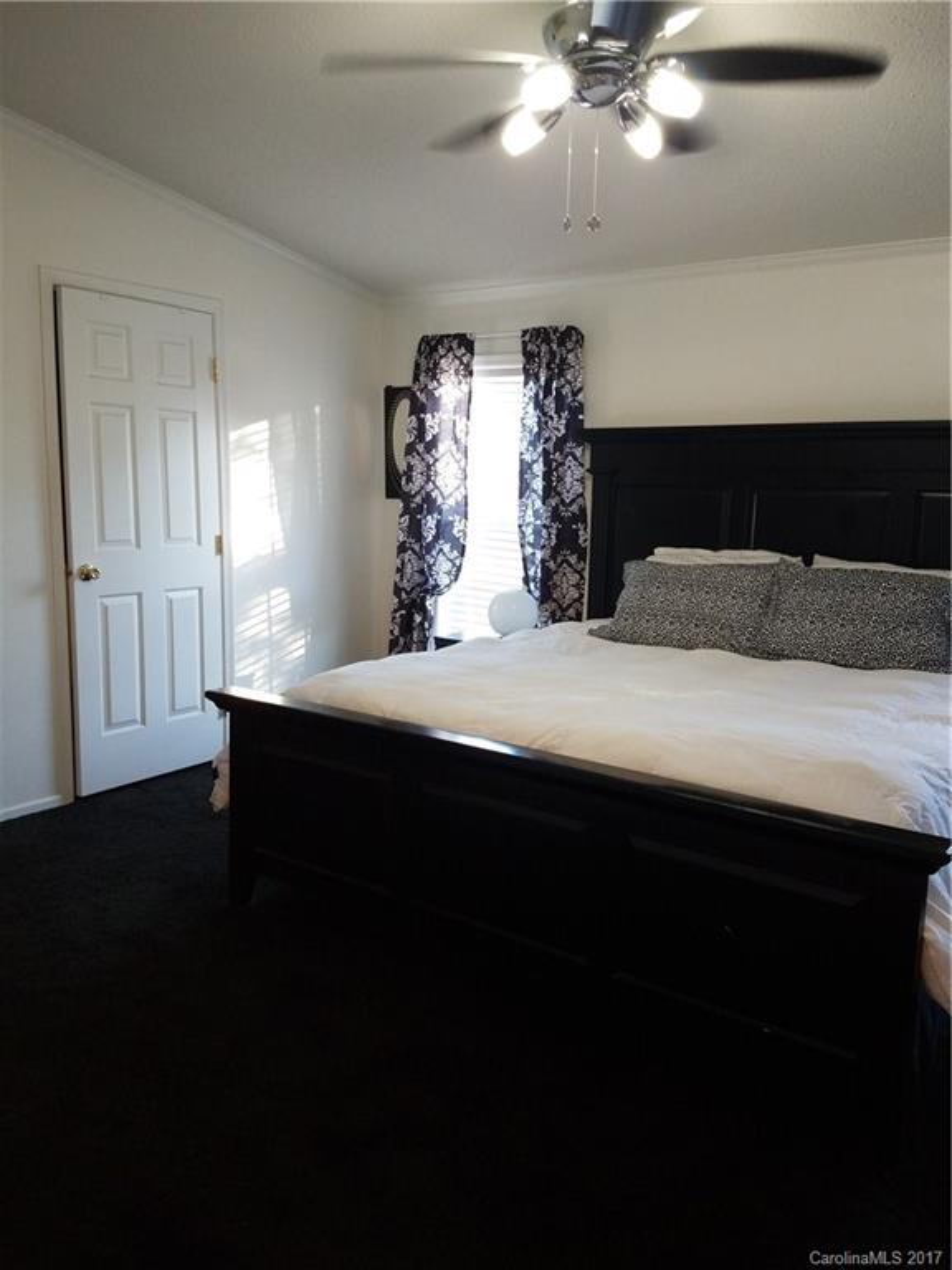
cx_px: 476
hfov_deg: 53.1
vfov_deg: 67.3
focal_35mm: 26
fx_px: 953
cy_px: 635
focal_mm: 4.2
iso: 125
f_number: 1.7
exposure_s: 1/60
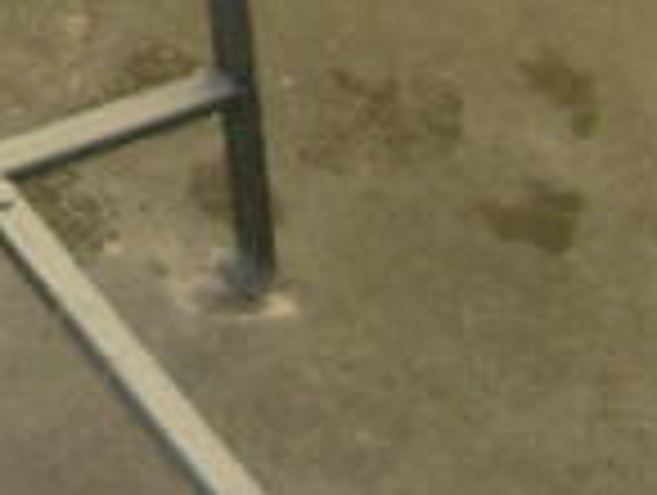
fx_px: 2909
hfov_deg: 12.4
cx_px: -256
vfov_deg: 9.7
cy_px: -4
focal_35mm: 153
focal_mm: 5.95
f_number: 2.8
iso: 100
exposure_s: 1/60
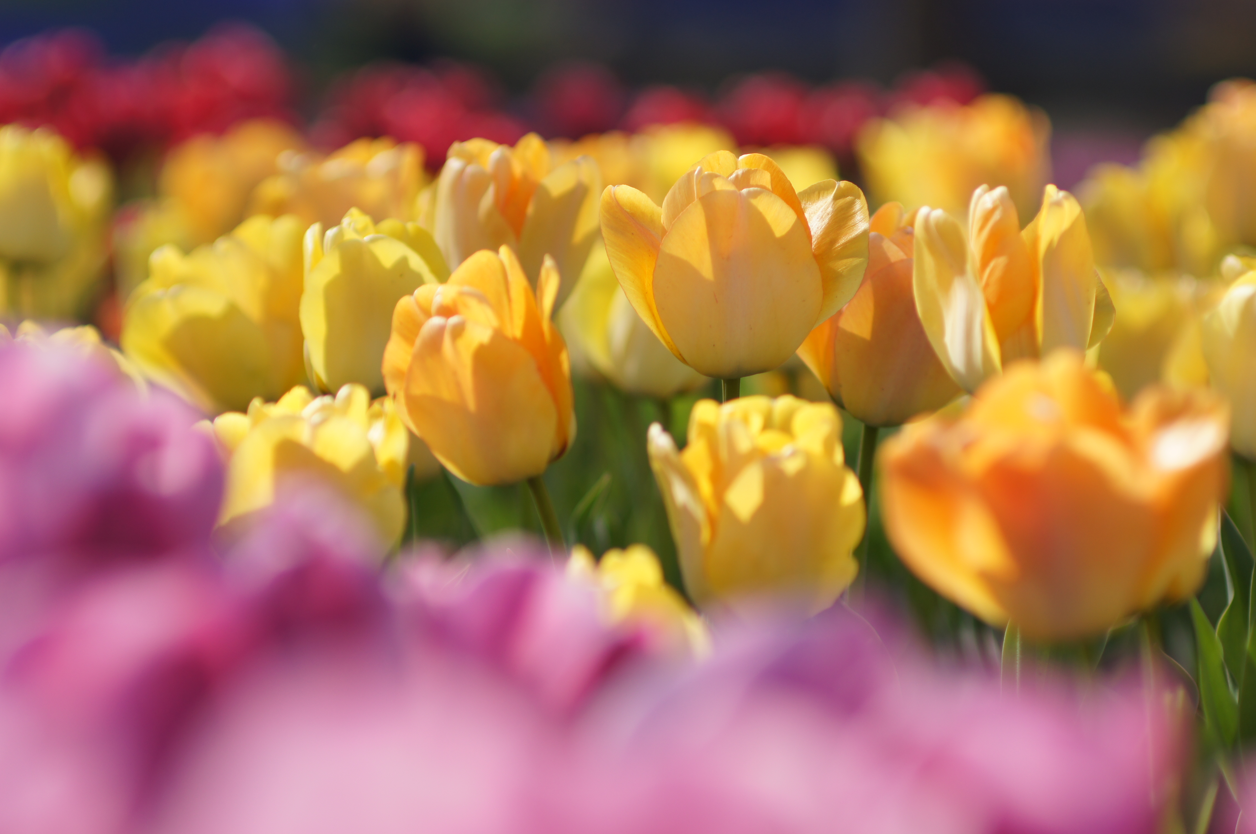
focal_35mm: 162
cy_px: 439
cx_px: 603
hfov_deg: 12.7
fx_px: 5646
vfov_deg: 8.5
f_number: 2.8
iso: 100
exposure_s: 1/1250
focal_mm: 100
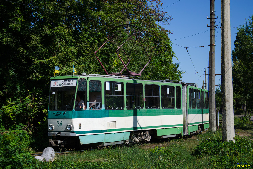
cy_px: 84
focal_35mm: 68
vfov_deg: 20.2
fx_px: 474
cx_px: 126
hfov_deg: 29.9
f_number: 5.6
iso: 100
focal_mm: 45
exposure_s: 1/800
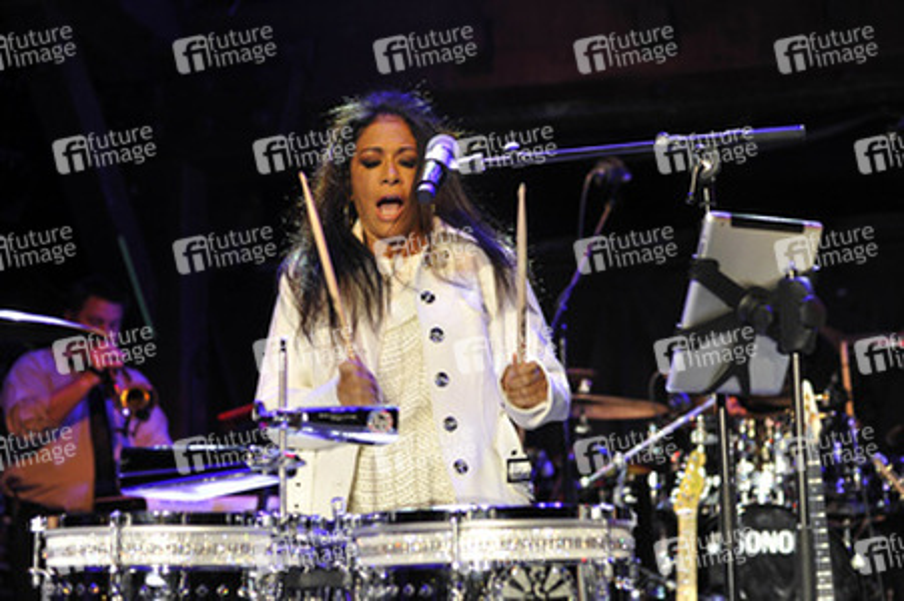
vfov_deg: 27.0
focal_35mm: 50
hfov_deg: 39.6
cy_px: 300
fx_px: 1255
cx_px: 452
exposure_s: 1/250
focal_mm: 50
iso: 1000
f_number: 2.8
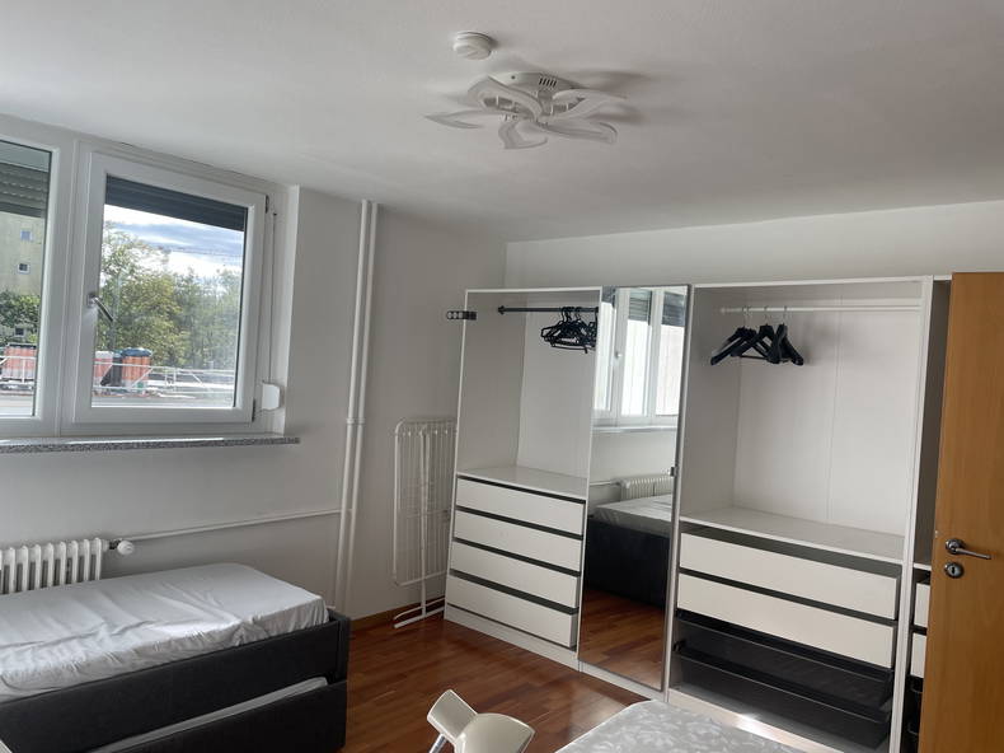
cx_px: 502
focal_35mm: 26
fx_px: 754
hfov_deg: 67.3
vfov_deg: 53.0
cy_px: 376
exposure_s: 1/518
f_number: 1.6
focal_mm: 4.2
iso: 32
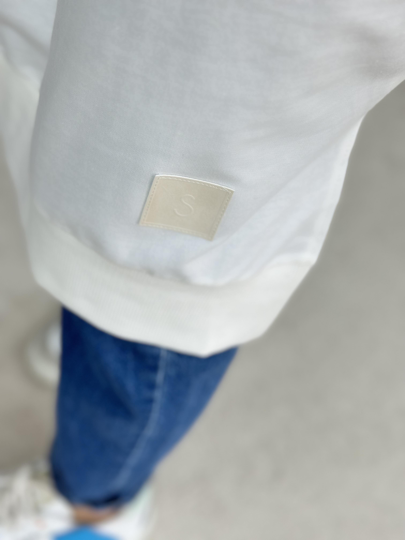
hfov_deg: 30.3
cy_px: 270
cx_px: 202
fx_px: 749
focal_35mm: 48
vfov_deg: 39.7
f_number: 1.78
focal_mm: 6.86
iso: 80
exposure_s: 1/233
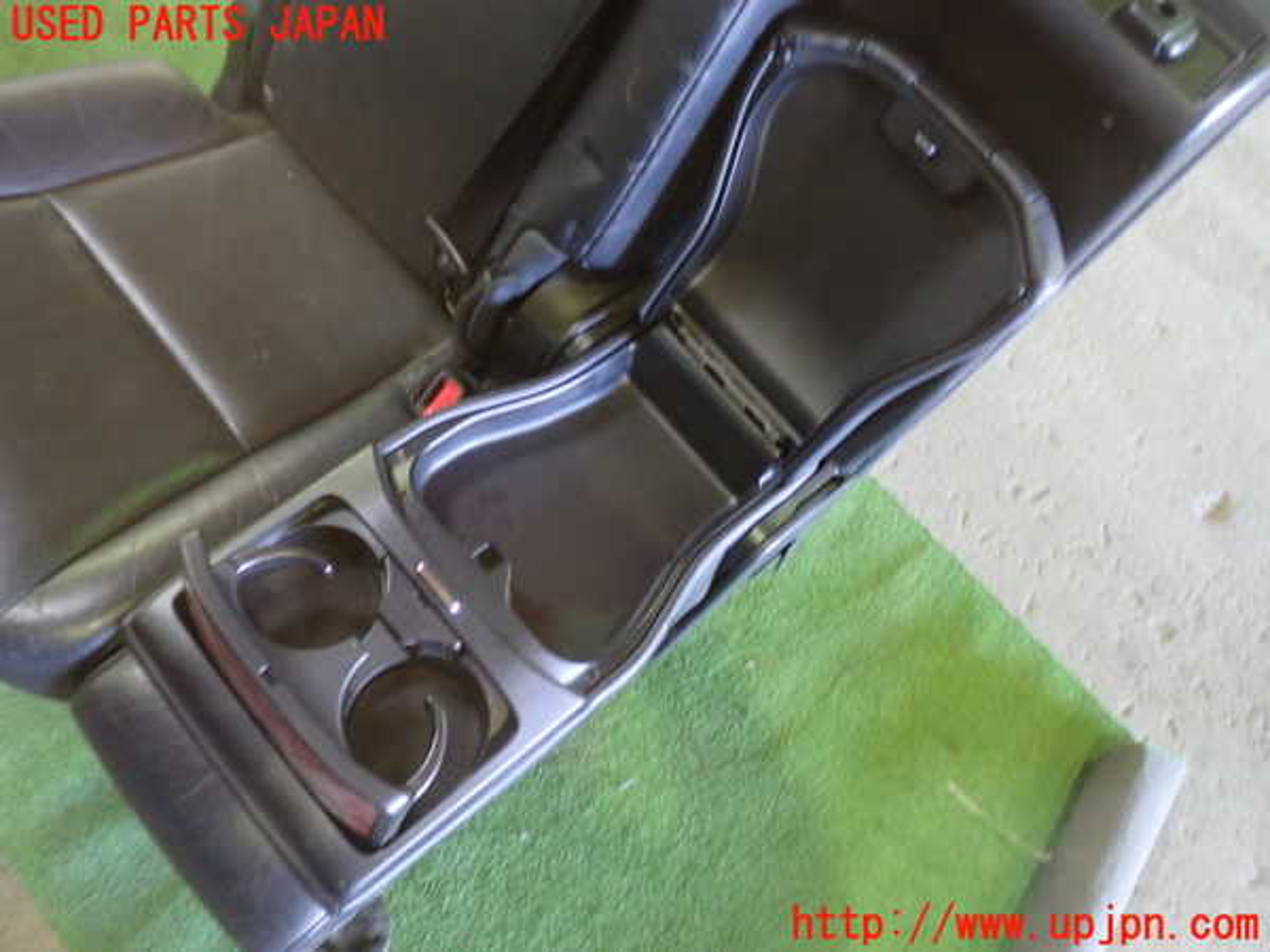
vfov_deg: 46.8
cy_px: 476
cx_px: 635
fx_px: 1101
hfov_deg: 60.0
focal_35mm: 30
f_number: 2.3
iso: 800
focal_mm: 5.4
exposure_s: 1/25
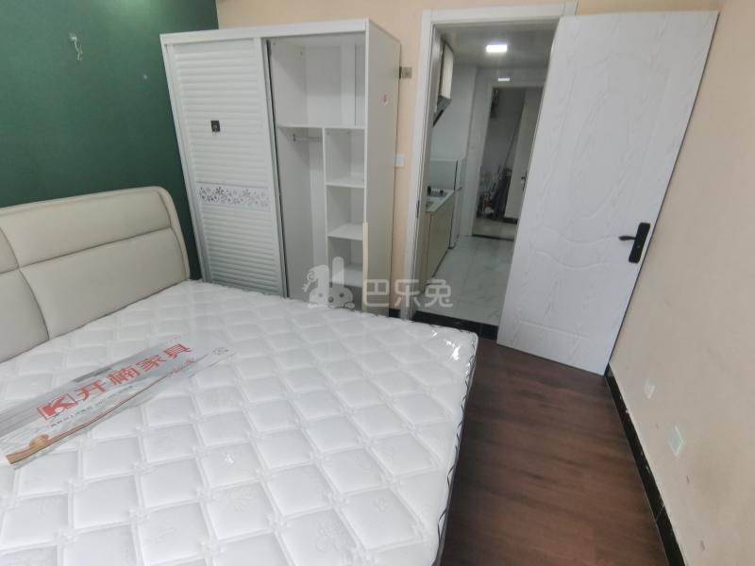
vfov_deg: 74.7
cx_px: 378
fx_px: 371
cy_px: 283
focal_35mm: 17
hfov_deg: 91.0
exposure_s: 1/50
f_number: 2.2
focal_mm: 2.23
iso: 160
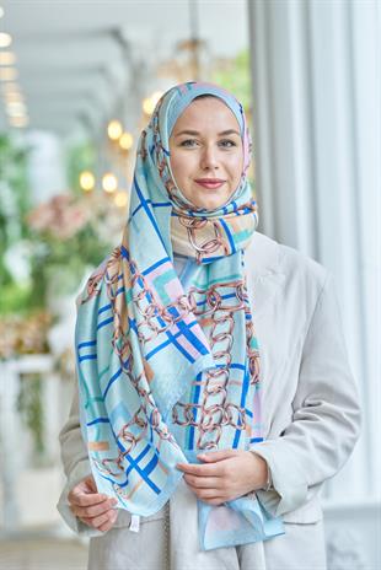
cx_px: 190
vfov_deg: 14.4
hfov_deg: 9.7
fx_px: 2251
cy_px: 285
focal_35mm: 142
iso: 800
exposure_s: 1/100
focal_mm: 142
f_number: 5.6
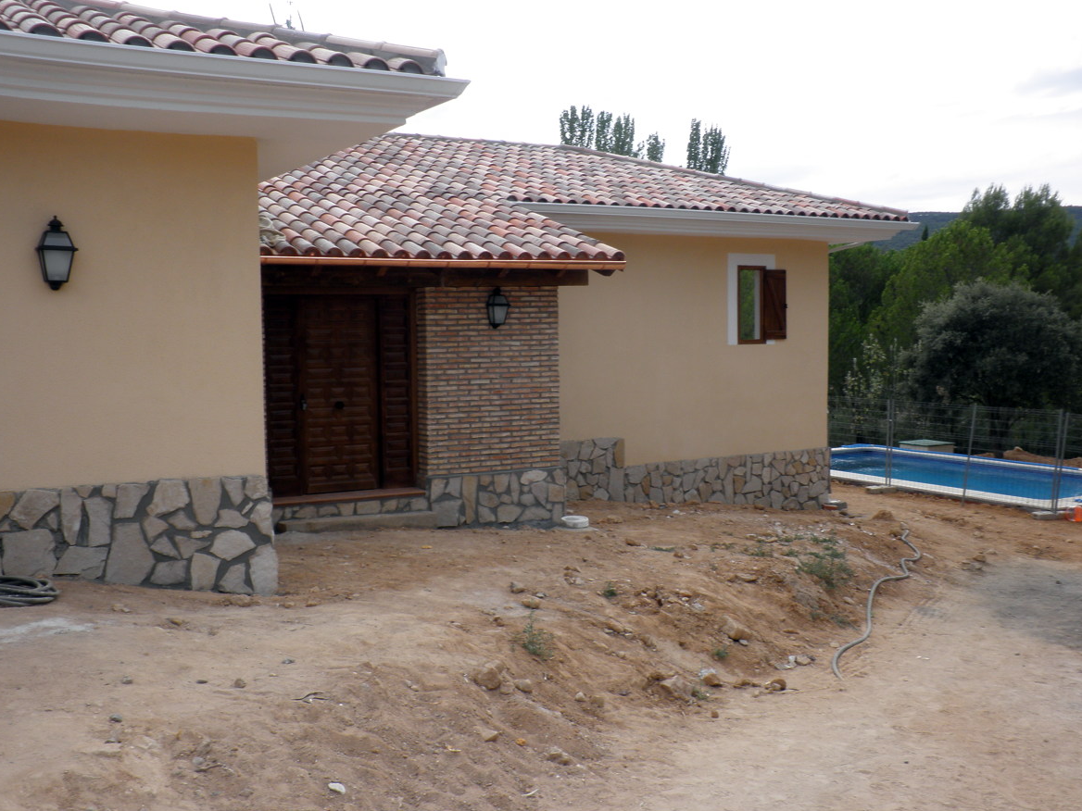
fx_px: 1157
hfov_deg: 50.1
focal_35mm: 37
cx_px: 545
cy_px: 416
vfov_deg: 38.7
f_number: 5.6
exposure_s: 1/125
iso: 64
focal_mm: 6.3
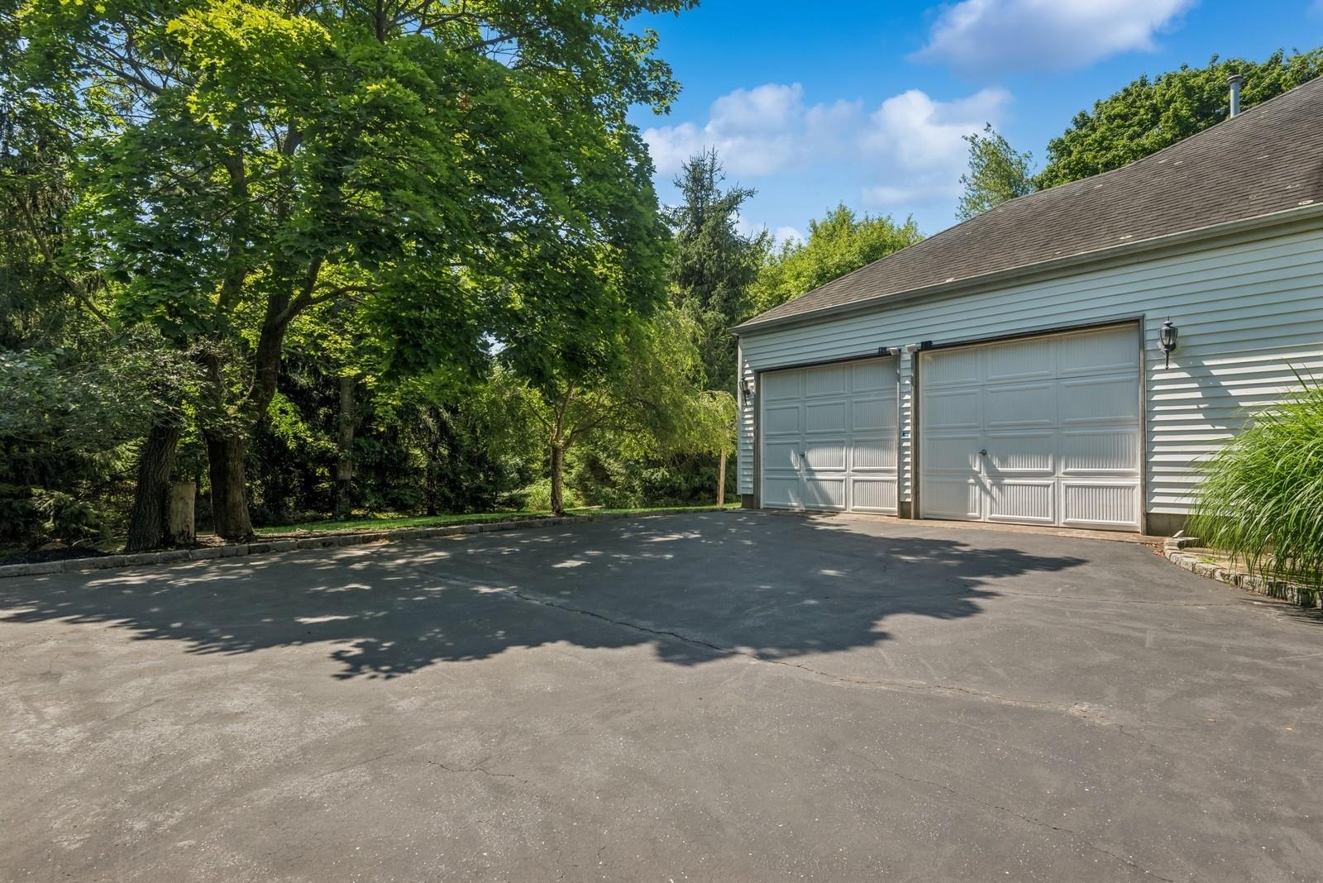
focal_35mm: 19
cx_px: 662
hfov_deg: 86.9
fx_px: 698
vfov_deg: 64.6
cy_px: 442
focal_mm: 19
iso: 200
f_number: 9
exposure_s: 1/250
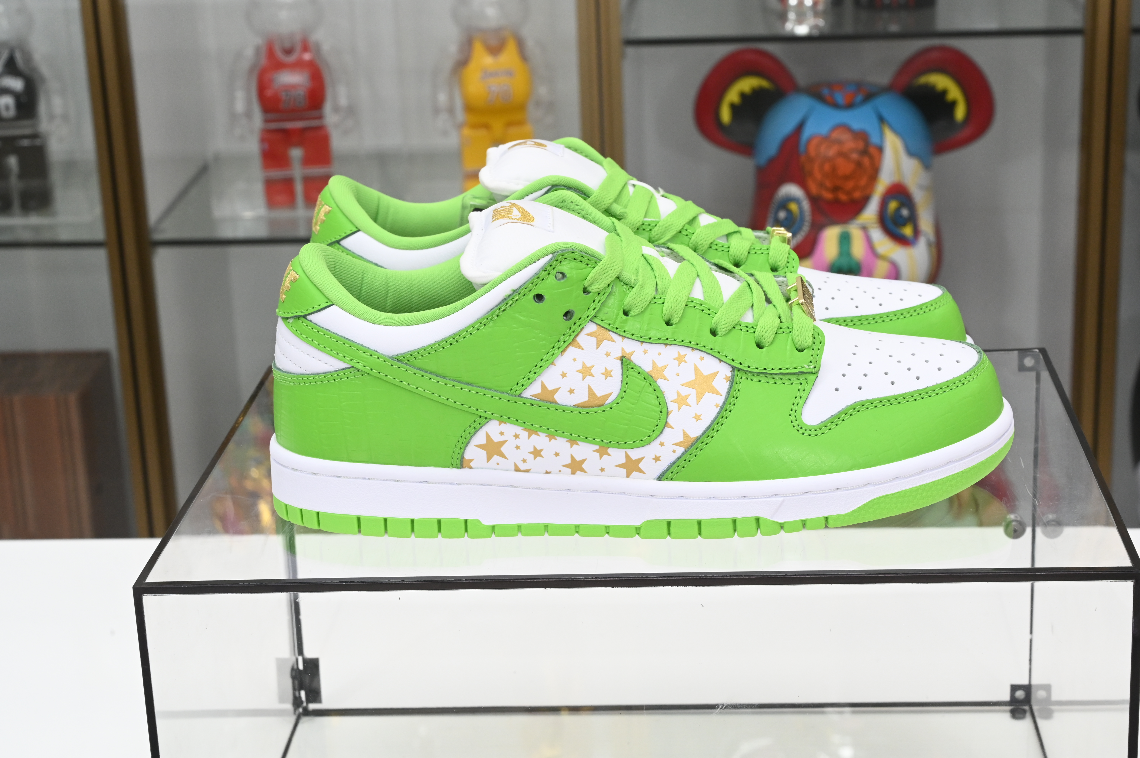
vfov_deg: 19.4
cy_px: 379
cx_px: 570
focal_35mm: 70
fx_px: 2215
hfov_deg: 28.9
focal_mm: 70
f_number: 14
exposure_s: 1/60
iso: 2000
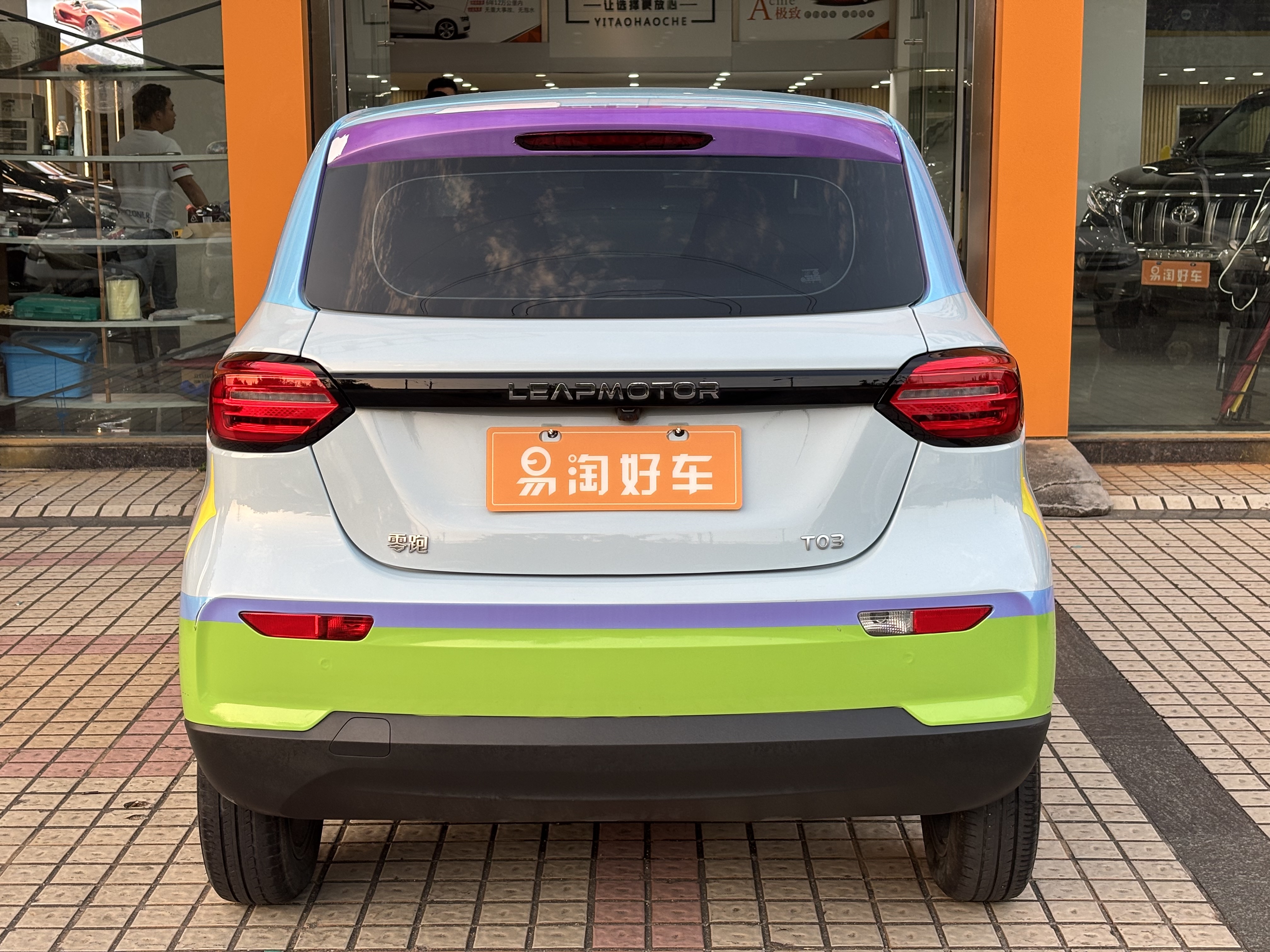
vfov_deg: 28.0
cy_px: 476
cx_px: 635
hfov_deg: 36.8
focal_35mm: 52
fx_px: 1908
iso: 32
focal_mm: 5.96
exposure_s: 1/100
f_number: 1.6
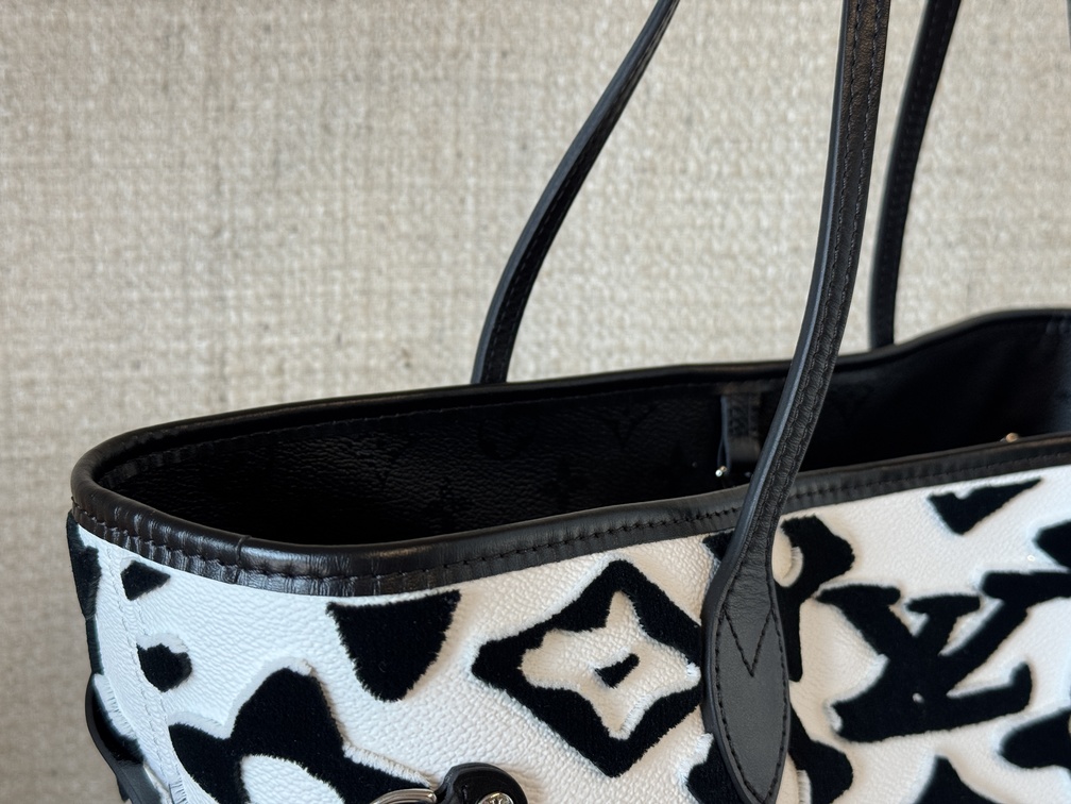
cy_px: 402
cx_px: 536
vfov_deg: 30.3
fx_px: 1485
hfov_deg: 39.7
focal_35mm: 48
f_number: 1.78
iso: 100
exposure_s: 1/100
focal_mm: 6.76
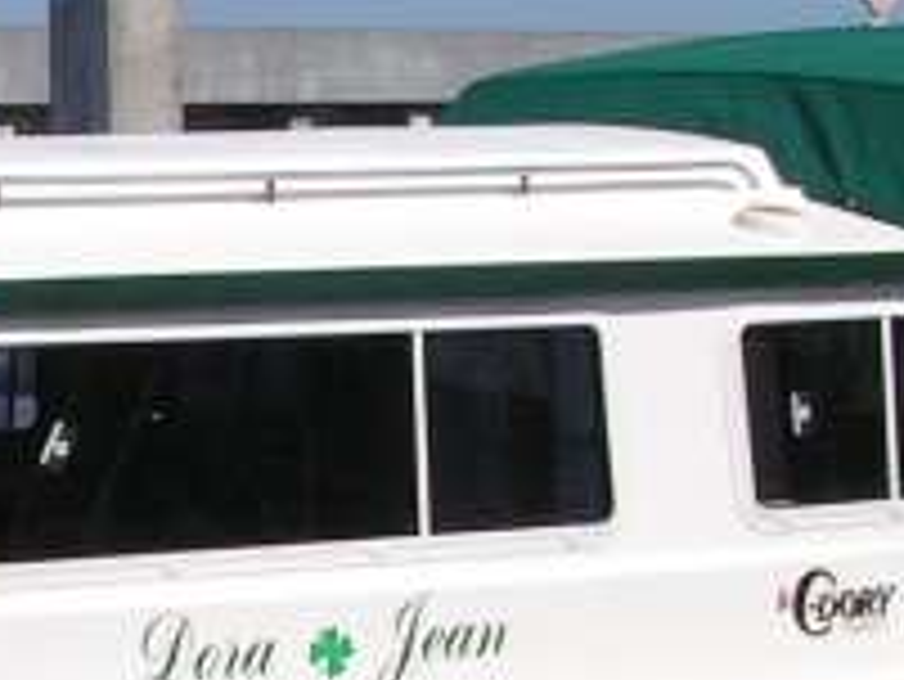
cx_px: -63
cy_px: 590
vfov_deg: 9.5
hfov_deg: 12.5
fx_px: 4050
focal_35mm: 155
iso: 50
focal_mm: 6.5
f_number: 5.6
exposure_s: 1/800
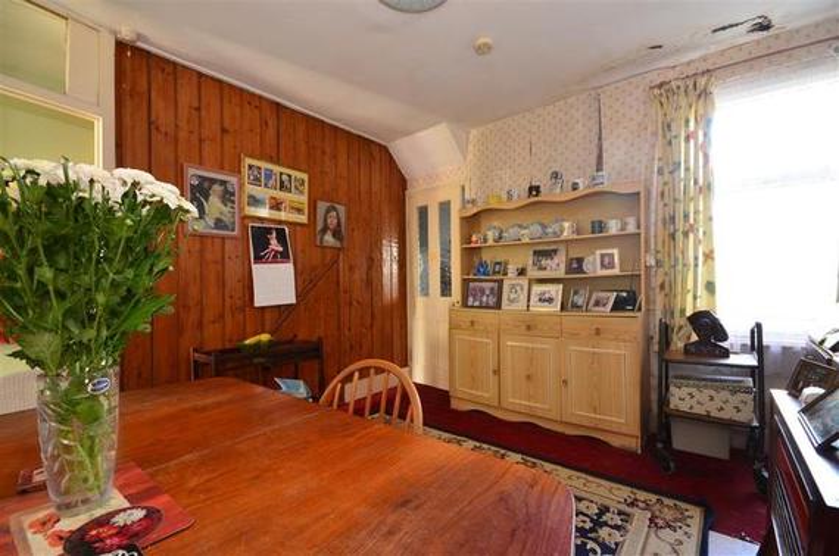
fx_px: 349
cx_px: 420
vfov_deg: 77.1
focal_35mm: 15
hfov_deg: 100.5
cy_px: 278
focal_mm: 10
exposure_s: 1.6
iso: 250
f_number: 10
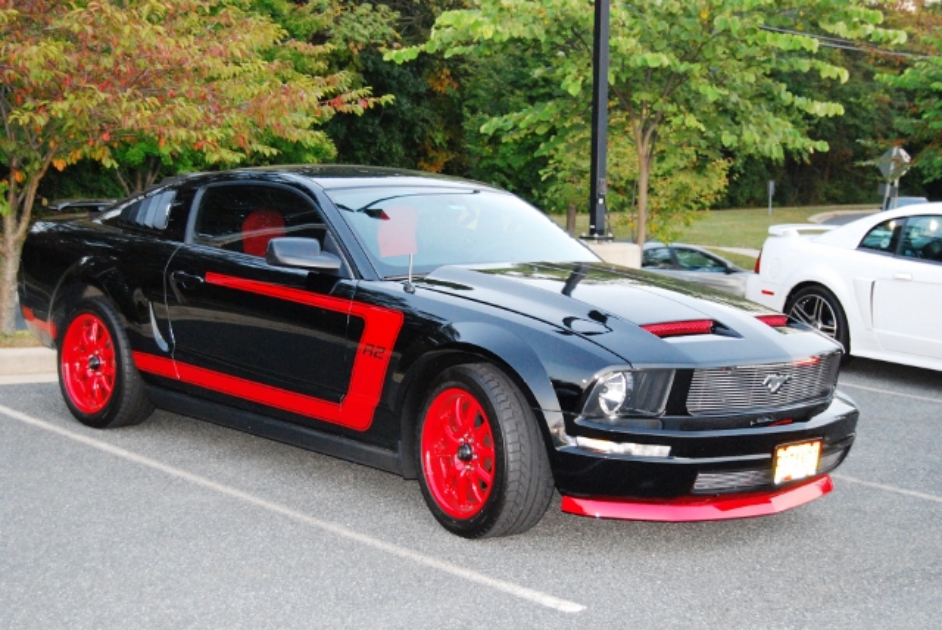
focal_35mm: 60
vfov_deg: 22.7
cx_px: 471
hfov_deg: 33.4
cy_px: 315
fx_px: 1571
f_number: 5
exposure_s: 1/60
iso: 1400
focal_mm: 40
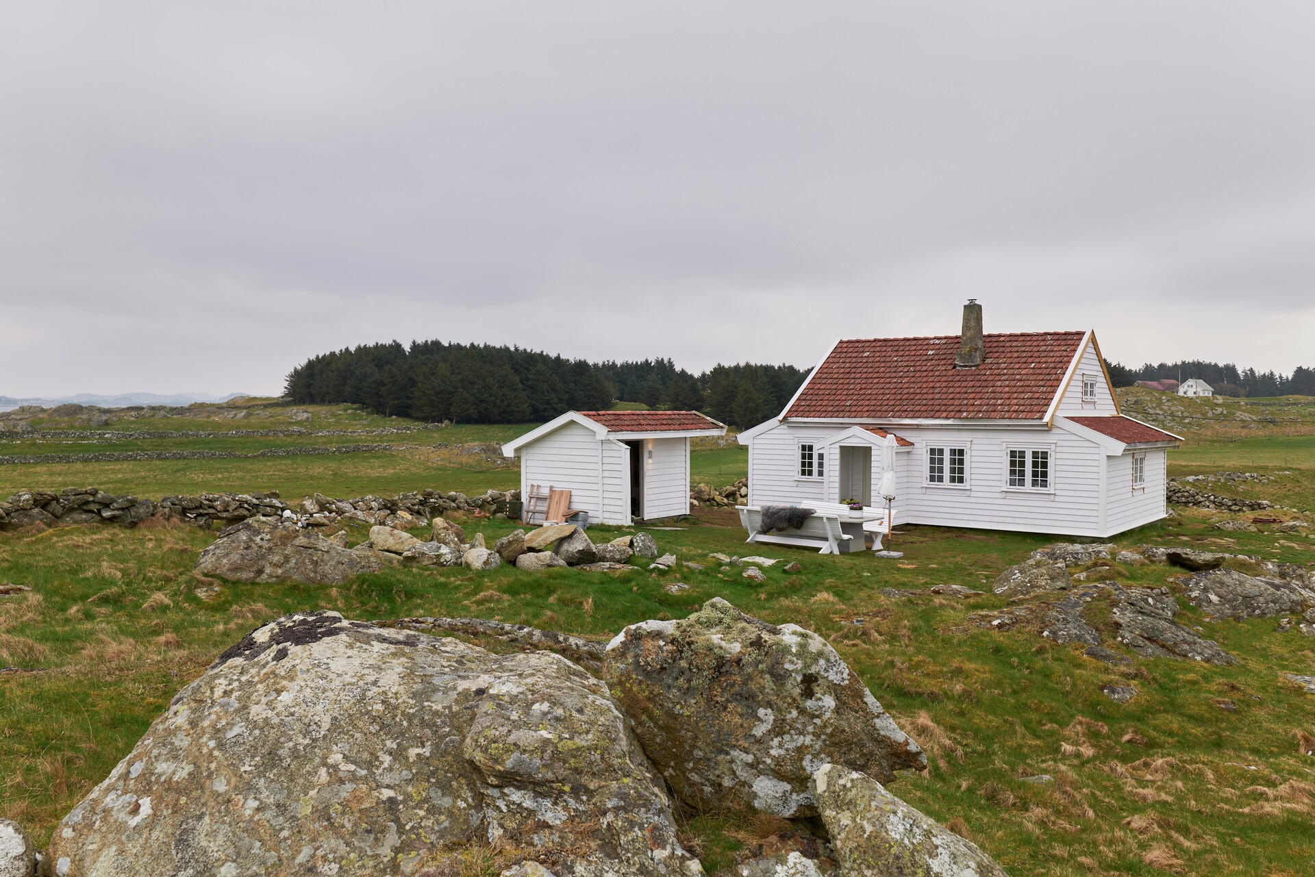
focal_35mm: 29
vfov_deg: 45.0
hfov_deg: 63.6
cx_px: 658
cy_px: 438
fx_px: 1059
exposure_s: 1/80
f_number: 8
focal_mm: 29
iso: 100
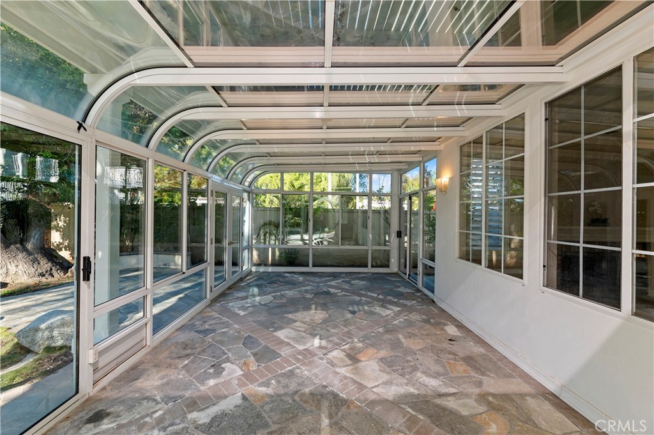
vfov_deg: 81.1
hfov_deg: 104.3
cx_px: 327
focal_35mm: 14
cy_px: 218
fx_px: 254
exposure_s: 1/100
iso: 640
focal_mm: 14
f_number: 10
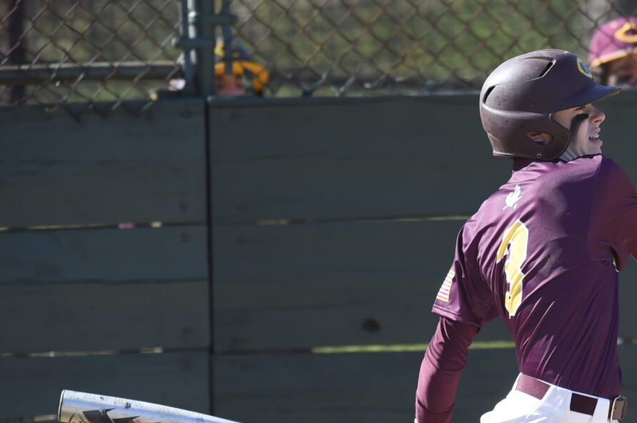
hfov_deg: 2.1
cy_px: 406
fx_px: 16988
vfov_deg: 1.4
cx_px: 616
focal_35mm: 961
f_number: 4
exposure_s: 1/1600
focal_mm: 420
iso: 400
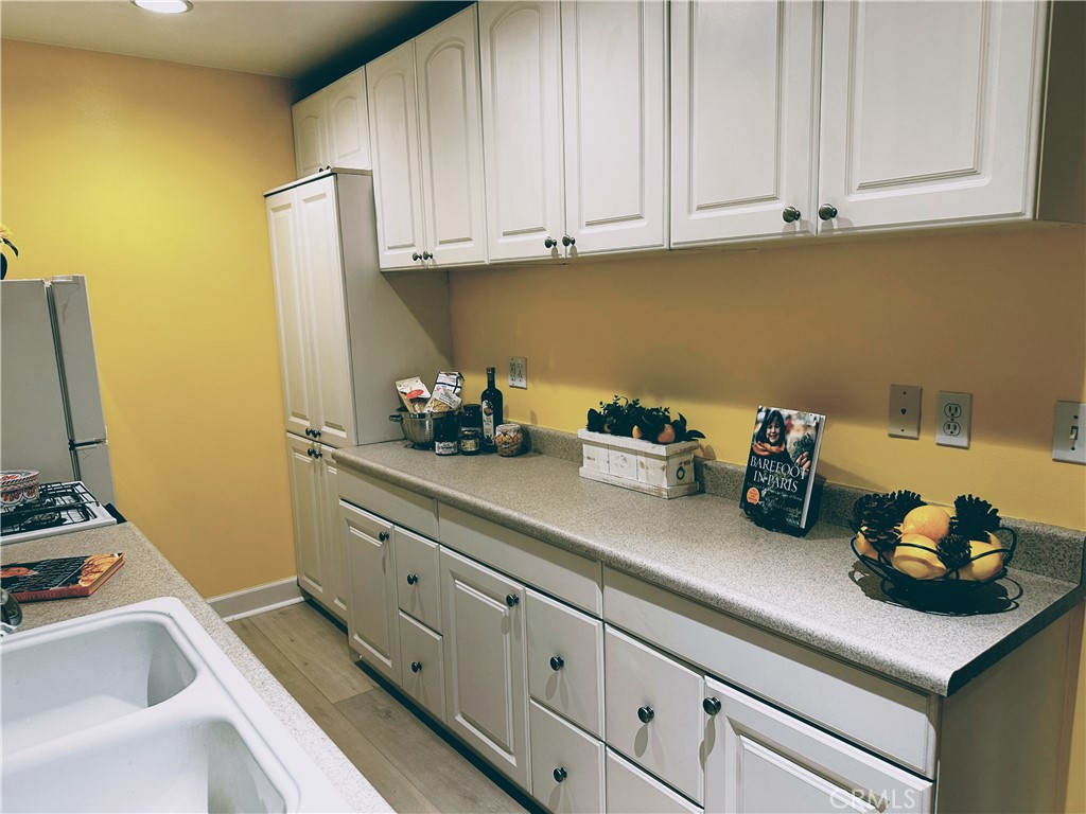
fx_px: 753
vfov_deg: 56.8
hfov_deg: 71.6
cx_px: 543
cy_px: 407
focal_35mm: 24
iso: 125
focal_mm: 6.86
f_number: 1.78
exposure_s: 1/60
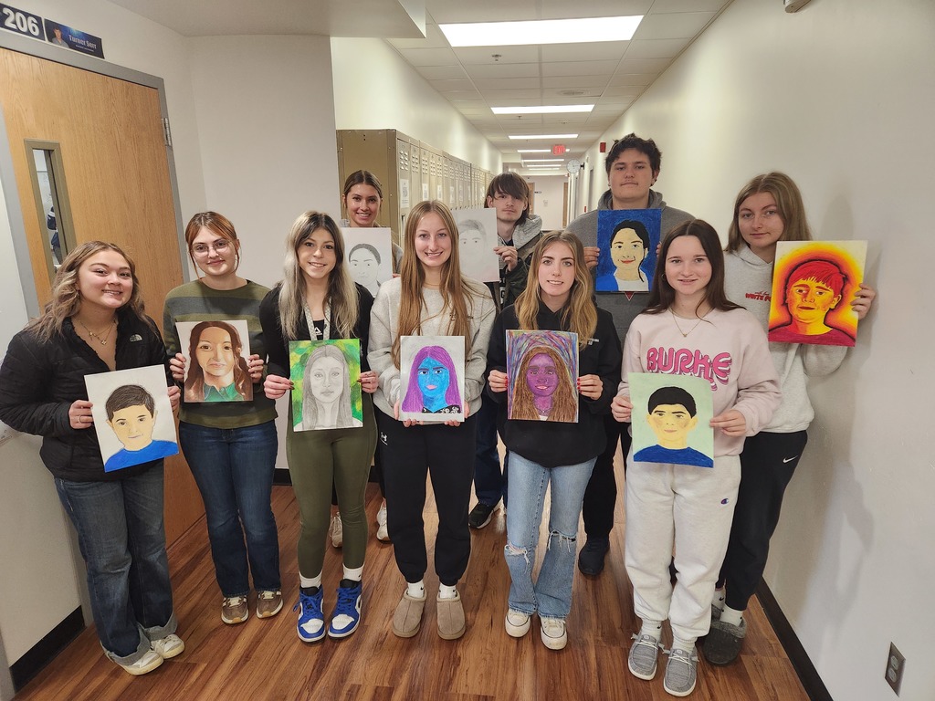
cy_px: 350
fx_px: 621
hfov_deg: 73.9
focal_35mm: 23
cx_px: 468
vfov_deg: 58.9
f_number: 1.8
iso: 320
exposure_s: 1/120
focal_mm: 5.4
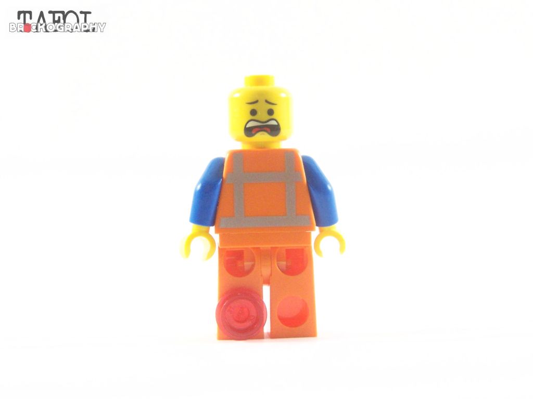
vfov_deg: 14.1
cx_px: 266
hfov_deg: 18.7
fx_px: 1617
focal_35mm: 105
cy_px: 200
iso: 400
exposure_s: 1/60
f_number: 4
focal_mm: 17.5
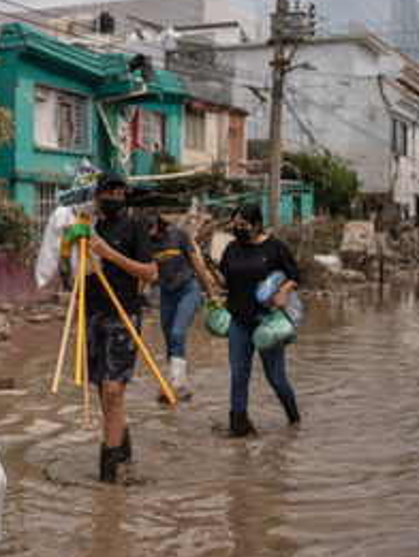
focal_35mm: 66
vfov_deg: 29.4
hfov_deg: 21.7
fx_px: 1064
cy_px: 246
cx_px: 24
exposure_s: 1/2500
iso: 80
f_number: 2.2
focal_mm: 35
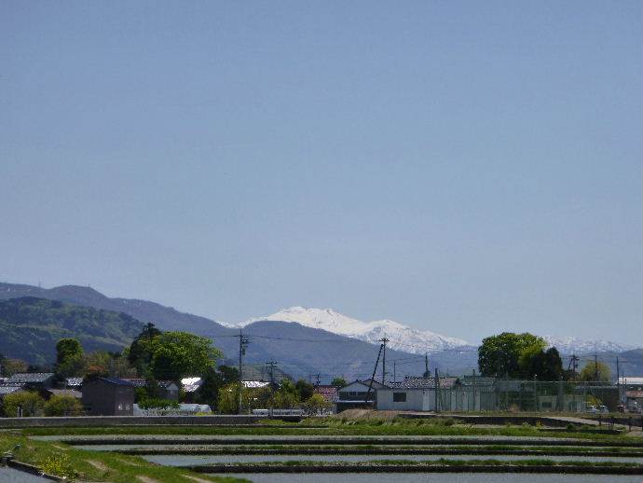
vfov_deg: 14.1
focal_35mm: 105
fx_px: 1951
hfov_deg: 18.7
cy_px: 242
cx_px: 322
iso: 160
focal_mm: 18
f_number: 5.7
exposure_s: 1/640
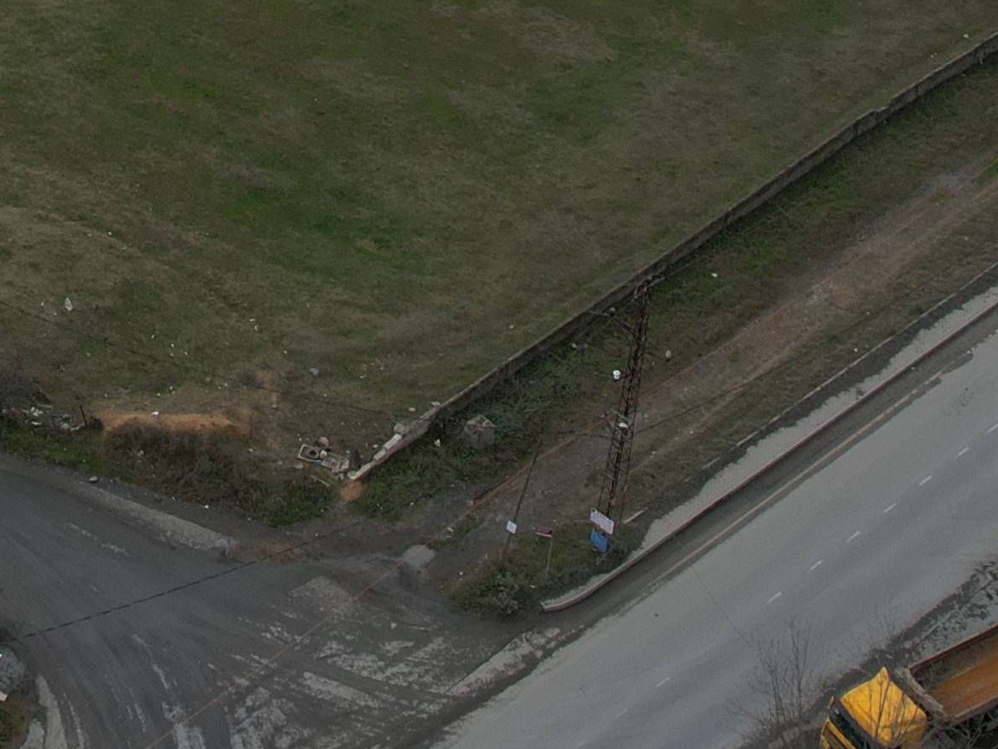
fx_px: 2826
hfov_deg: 18.7
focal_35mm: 98
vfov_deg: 13.6
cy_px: -571
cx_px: -286
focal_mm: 8.38
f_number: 2.8
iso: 110
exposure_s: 1/1000
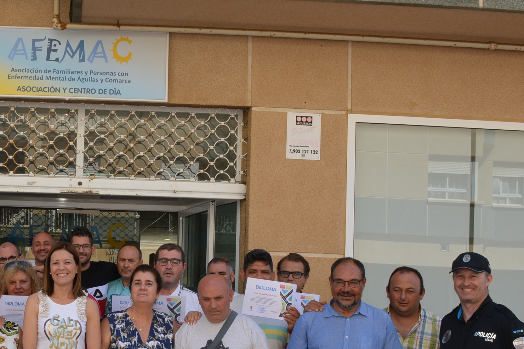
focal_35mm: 54
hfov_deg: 34.9
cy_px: 284
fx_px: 786
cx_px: 61
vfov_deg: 24.6
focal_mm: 20
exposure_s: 1/200
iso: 400
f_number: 10
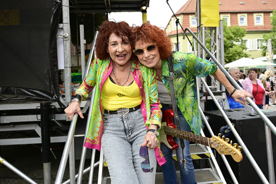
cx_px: 138
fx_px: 199
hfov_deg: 69.4
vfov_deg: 49.5
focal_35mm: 26
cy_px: 92
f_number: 4.5
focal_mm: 26
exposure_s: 1/200
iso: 160
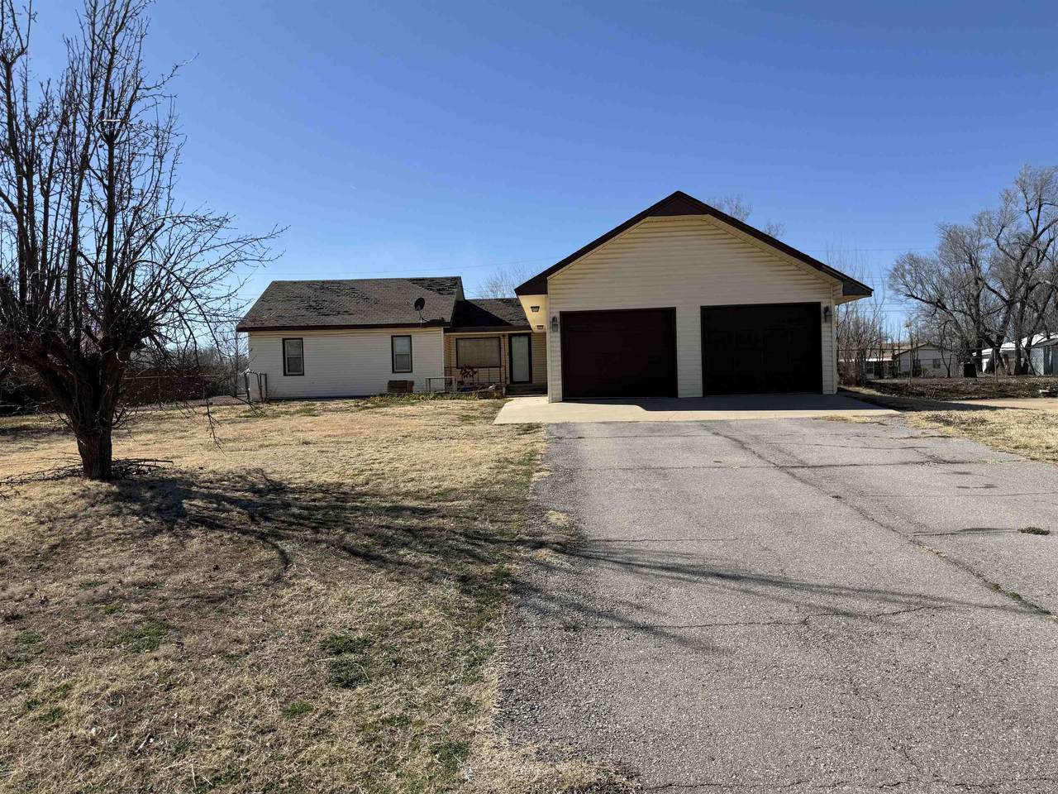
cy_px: 397
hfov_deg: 71.6
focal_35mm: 24
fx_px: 734
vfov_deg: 56.8
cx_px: 529
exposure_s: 1/5319
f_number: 1.78
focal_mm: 6.76
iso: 80
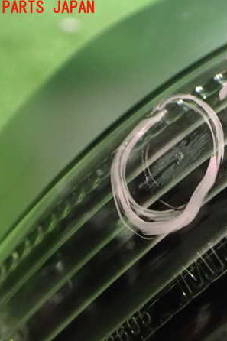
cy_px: 170
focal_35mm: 42
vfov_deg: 46.4
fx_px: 398
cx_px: 185
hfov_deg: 31.0
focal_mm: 5.4
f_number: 2.3
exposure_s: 1/30
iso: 1600
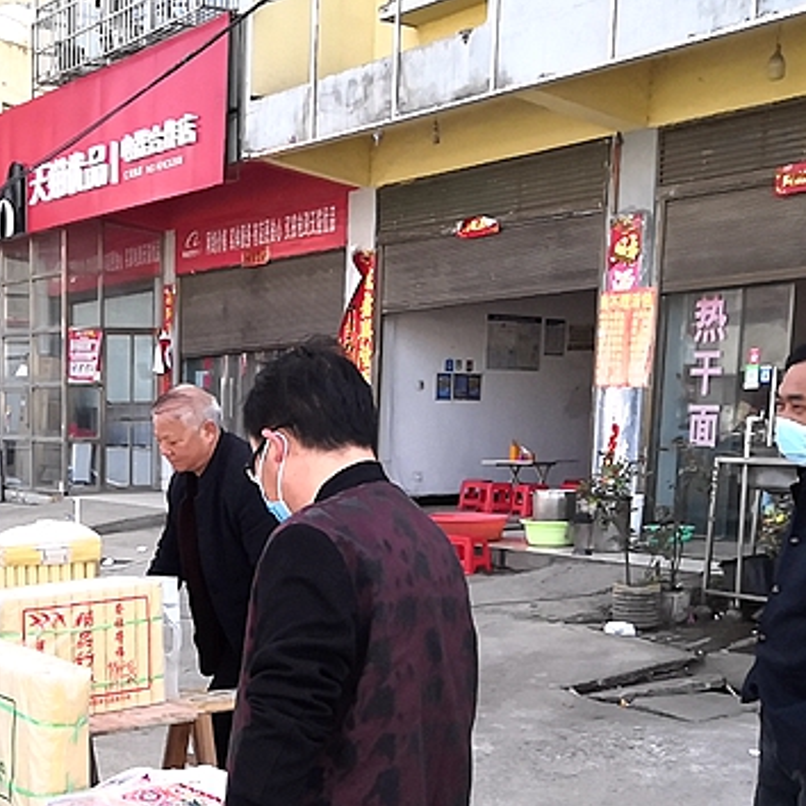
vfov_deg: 30.8
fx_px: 1423
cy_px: 647
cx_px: 50
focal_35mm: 54
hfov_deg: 30.0
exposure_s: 1/900
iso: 201
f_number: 1.8
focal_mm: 3.95
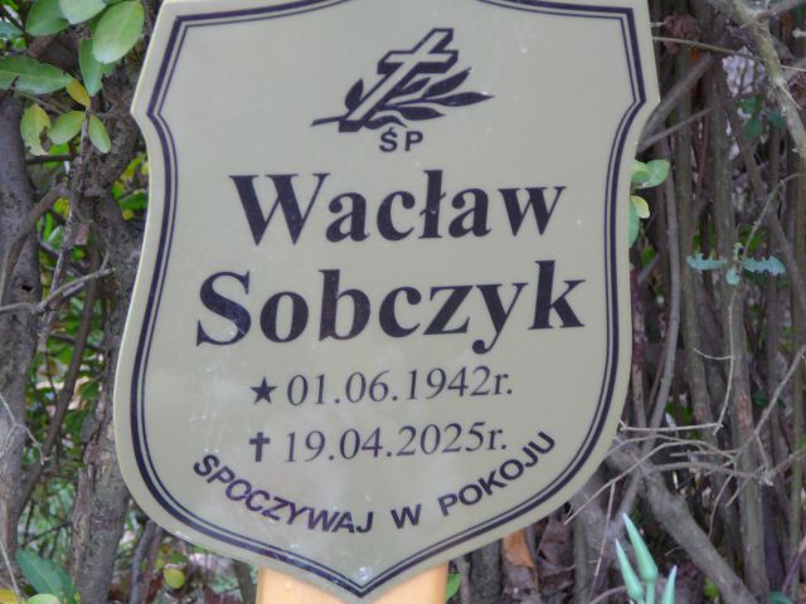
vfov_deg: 10.0
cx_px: 403
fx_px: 3446
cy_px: 302
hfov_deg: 13.3
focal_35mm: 148
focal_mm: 22
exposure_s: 1/30
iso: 125
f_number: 4
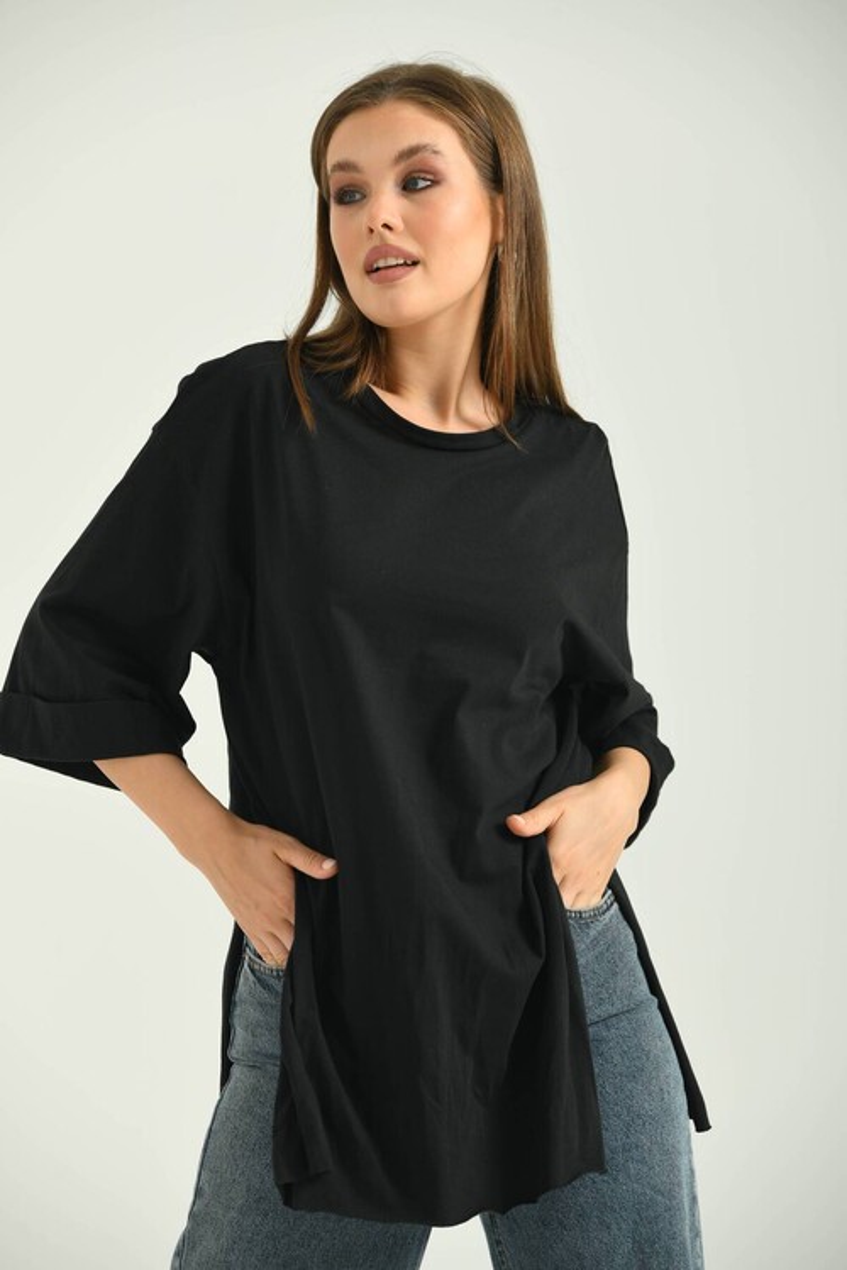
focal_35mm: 165
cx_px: 424
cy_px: 635
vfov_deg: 12.5
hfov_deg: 8.3
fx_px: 5823
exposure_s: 1/160
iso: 100
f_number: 6.3
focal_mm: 165
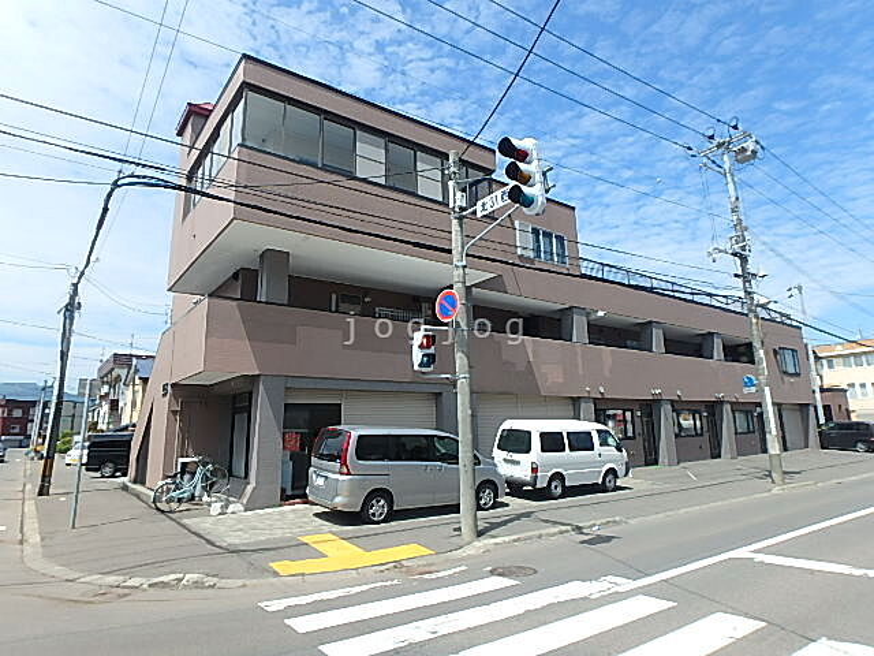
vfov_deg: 63.4
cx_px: 437
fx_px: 530
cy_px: 328
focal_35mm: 21
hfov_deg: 79.0
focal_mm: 3.7
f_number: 6
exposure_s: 1/400
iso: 125
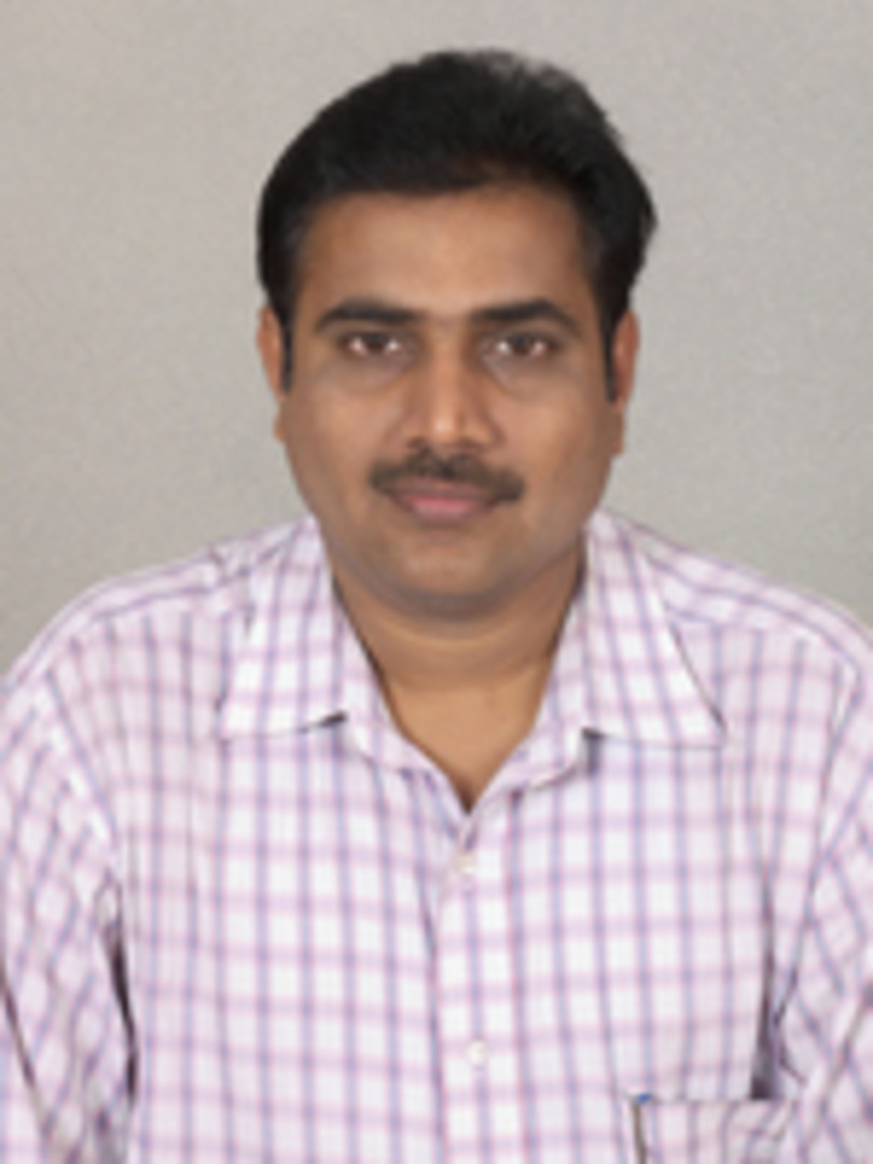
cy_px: 582
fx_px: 2892
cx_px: 436
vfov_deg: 22.8
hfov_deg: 17.2
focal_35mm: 86
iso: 50
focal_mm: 18.1
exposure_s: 1/400
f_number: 6.3
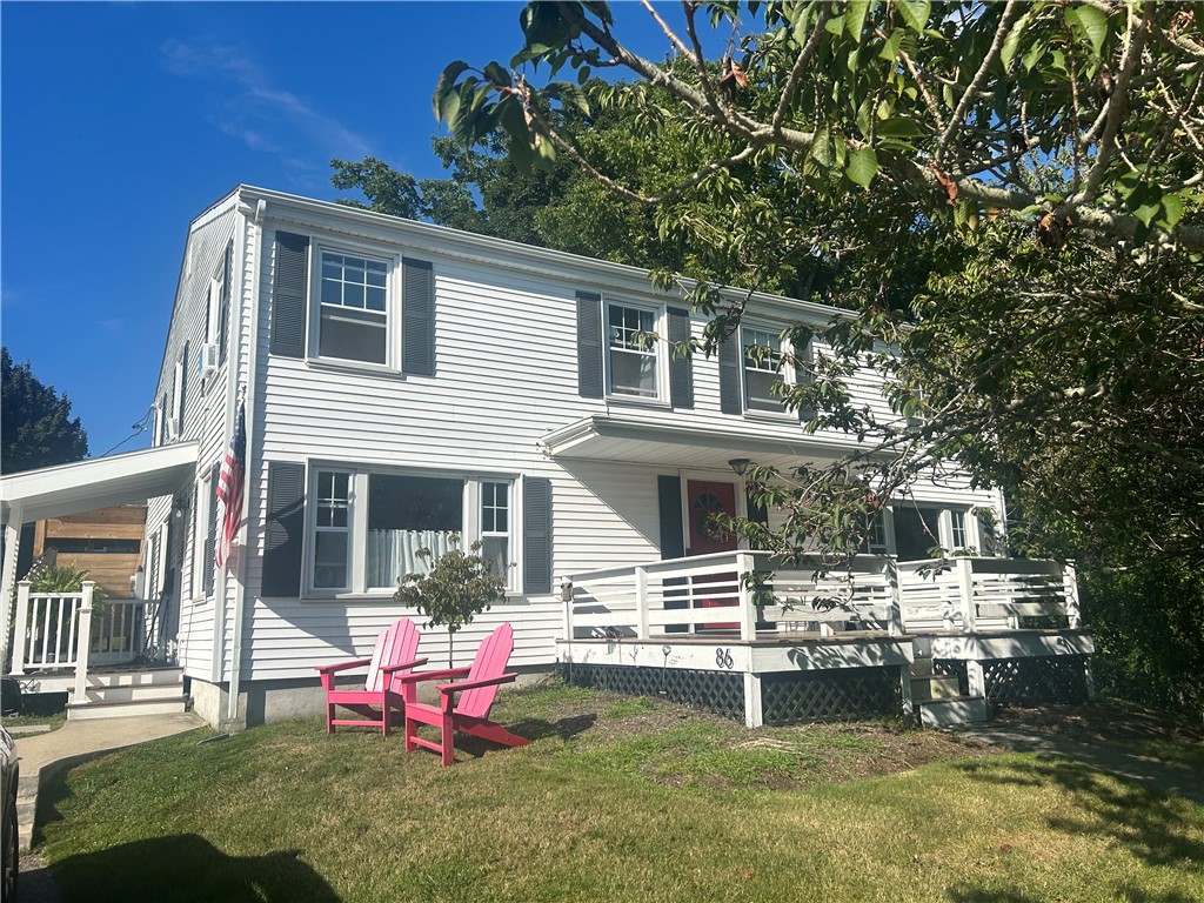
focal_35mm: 26
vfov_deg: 53.1
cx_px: 602
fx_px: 904
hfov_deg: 67.3
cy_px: 452
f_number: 1.5
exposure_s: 1/5587
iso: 50
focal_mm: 5.7
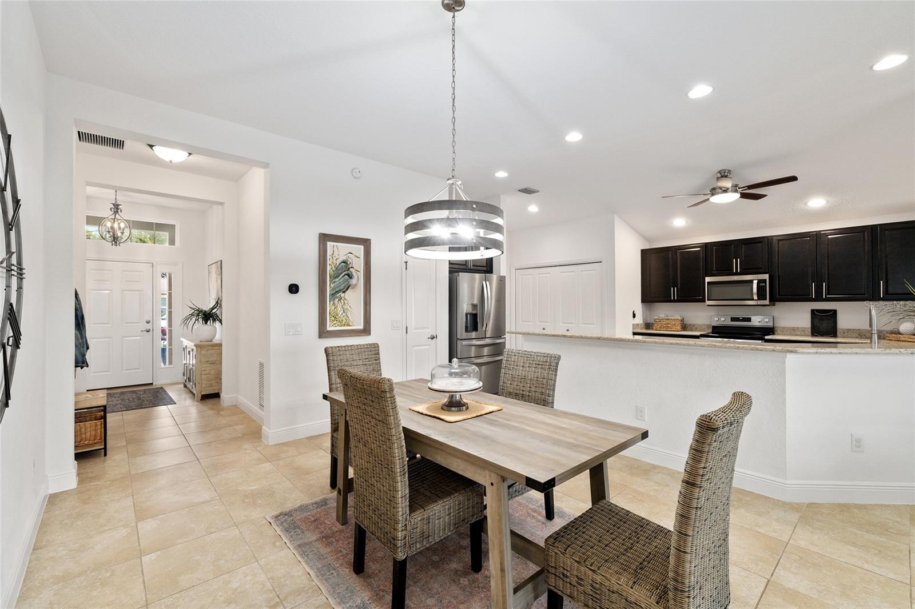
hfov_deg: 100.4
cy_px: 304
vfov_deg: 77.3
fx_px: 381
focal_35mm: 15
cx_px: 458
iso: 500
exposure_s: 1/20
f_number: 8
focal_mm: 15
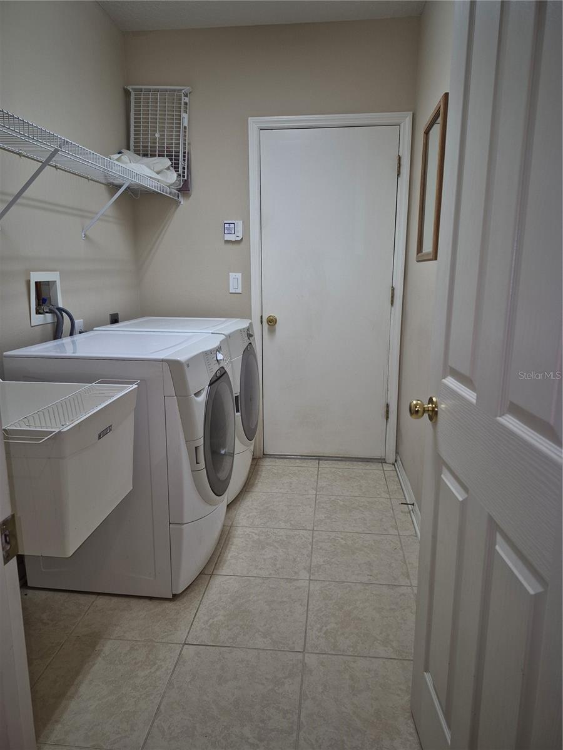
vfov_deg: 73.9
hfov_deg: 58.9
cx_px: 282
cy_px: 375
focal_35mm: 23
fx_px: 499
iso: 50
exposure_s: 1/60
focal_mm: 5.4
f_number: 1.8
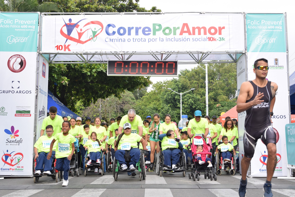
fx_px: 393
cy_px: 98
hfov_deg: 41.1
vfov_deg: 28.1
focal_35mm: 48
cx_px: 148
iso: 400
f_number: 7.1
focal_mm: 32
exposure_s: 1/320
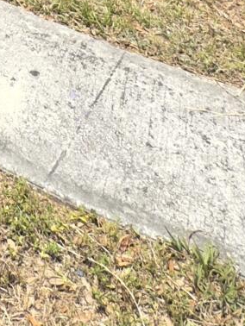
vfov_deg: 16.2
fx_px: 698
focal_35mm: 74
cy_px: -405
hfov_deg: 17.4
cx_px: -148
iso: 50
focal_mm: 2.22
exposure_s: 1/1006
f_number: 2.2
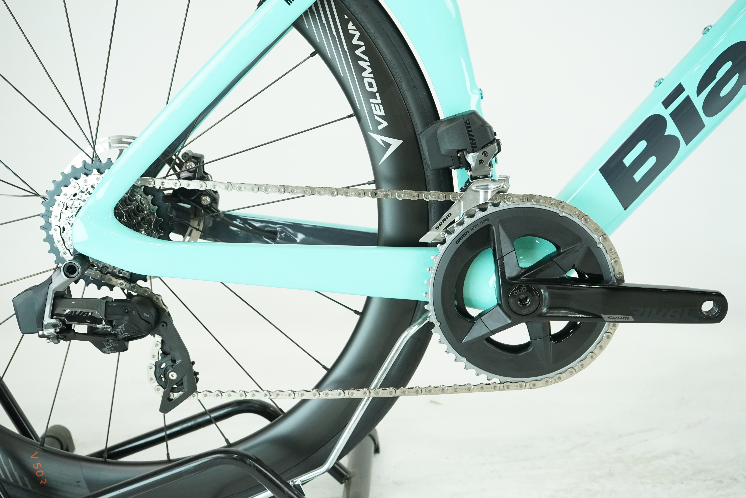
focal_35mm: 44
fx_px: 912
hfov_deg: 44.5
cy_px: 249
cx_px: 373
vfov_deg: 30.5
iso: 1600
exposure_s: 1/200
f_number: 5.6
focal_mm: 44
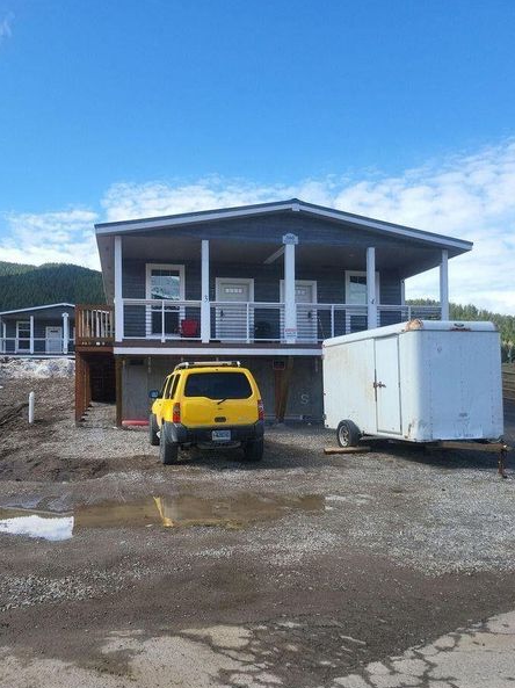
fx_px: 536
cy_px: 366
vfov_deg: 65.3
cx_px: 231
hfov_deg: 51.2
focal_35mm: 27
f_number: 1.8
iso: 50
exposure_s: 1/1667
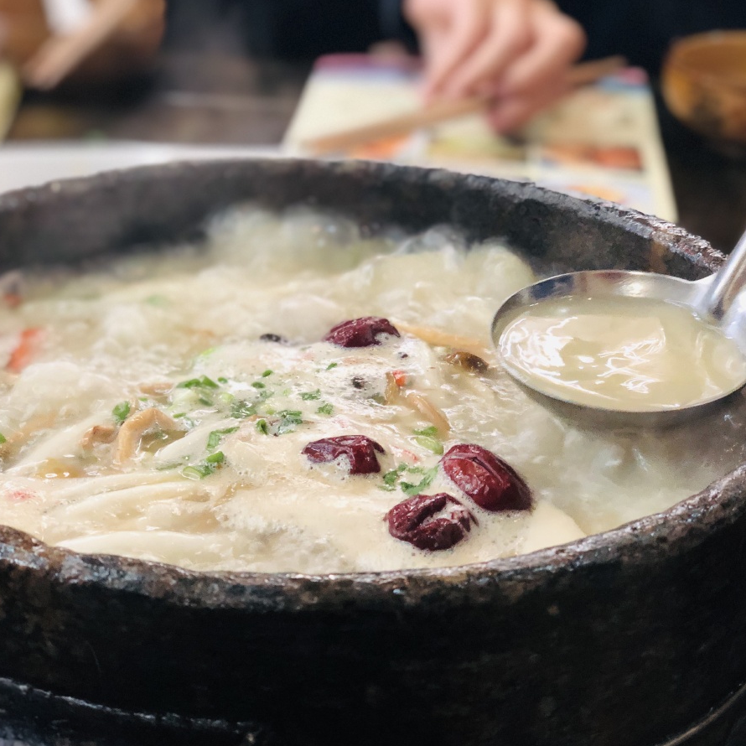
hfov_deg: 27.7
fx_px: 1512
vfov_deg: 27.7
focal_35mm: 62
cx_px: 303
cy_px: 374
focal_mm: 6
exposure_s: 1/20
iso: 160
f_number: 2.4
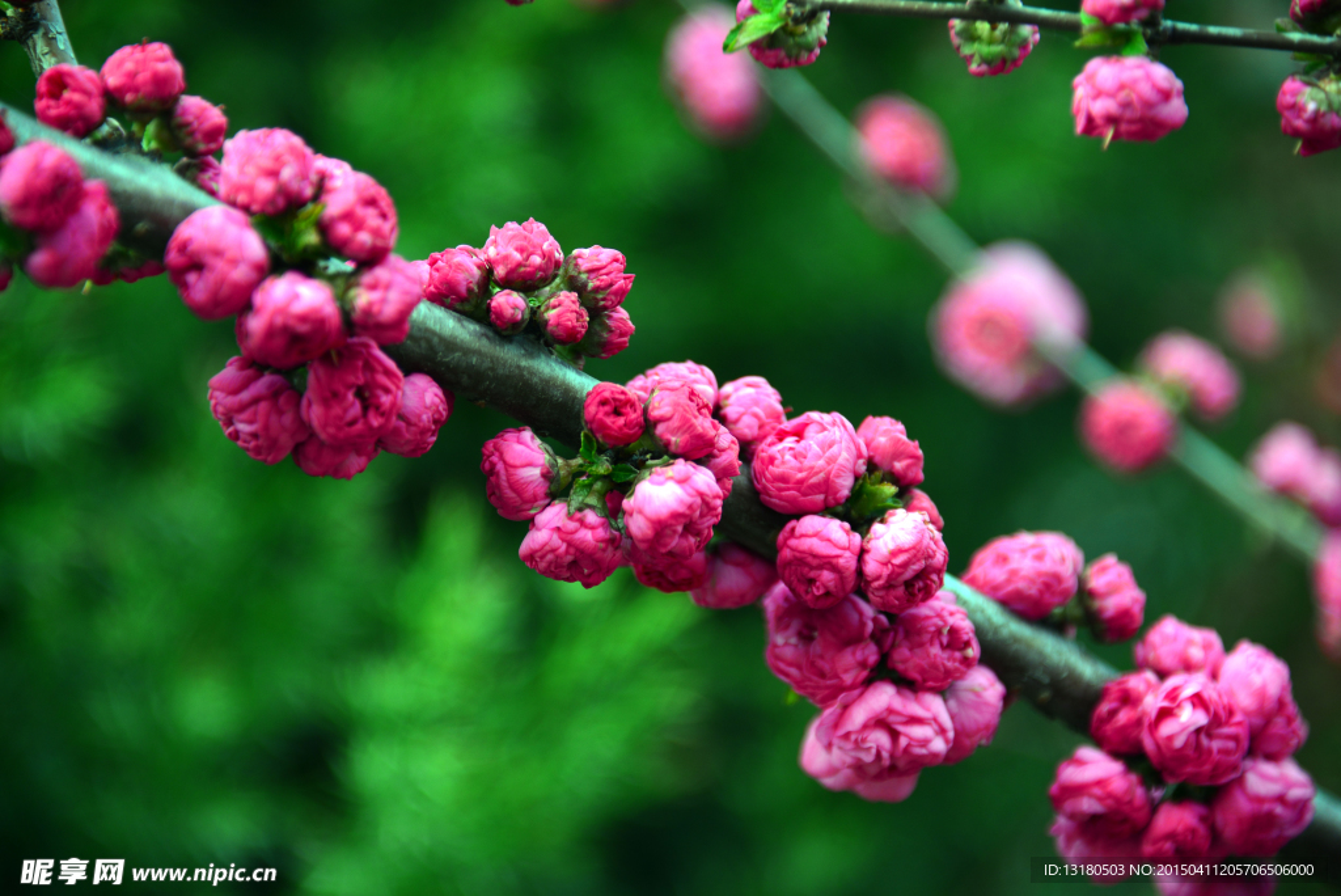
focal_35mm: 300
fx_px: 11181
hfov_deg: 6.9
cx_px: 670
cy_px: 448
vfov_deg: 4.6
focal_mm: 300
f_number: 5.6
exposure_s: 1/125
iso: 320
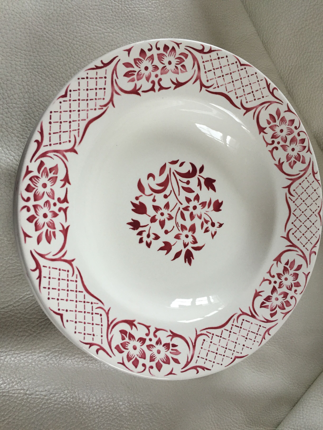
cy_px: 215
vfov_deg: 61.7
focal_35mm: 29
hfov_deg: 48.2
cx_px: 162
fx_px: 361
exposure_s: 1/33
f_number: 2.2
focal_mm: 4.15
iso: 160
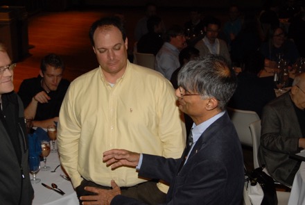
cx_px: 152
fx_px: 484
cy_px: 102
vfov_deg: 23.9
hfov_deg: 35.0
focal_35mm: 57
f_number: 7.1
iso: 800
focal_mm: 38
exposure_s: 1/60
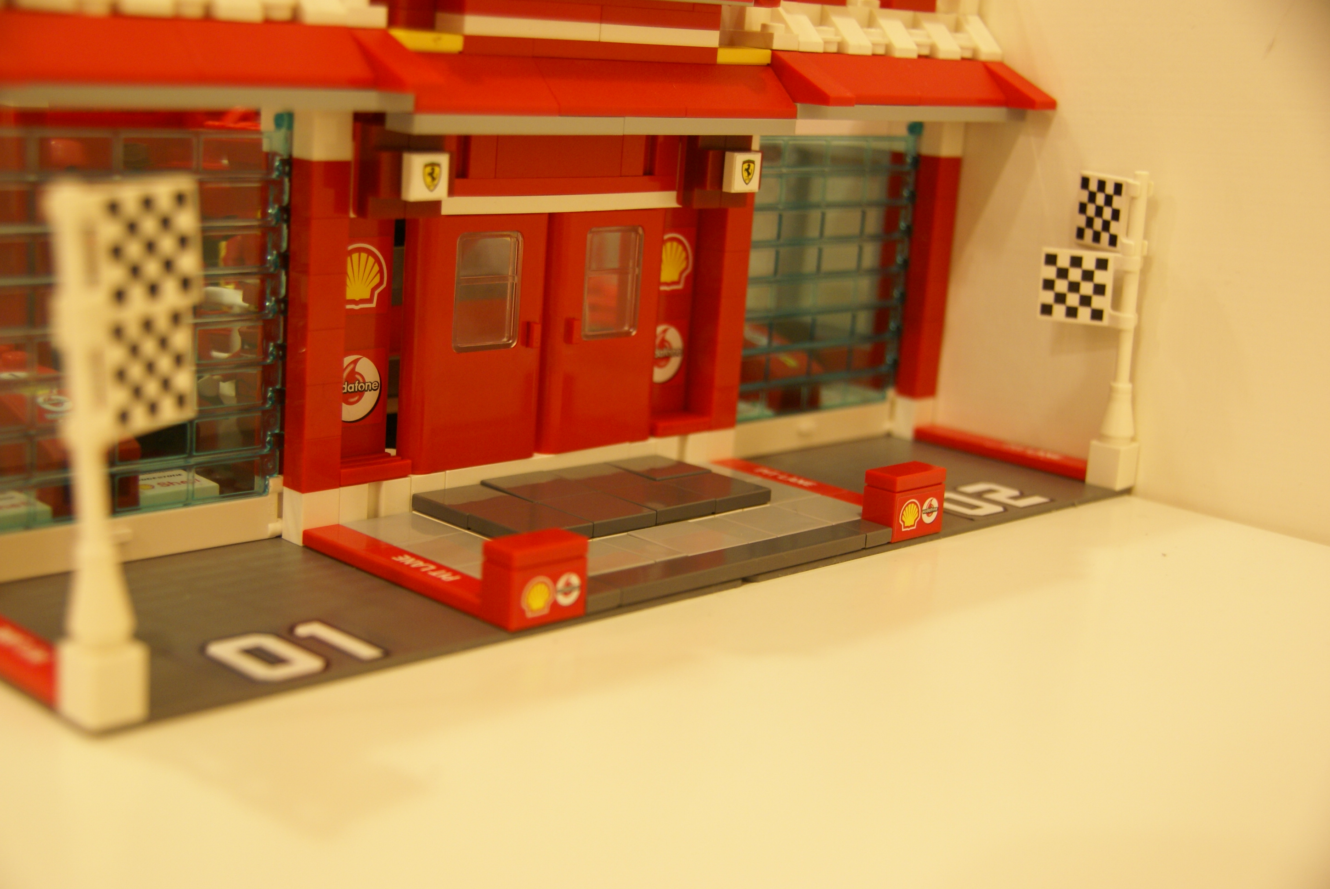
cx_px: 665
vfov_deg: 25.8
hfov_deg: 37.8
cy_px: 444
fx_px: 1941
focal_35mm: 52
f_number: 4
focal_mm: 35
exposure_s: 1/20
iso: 400
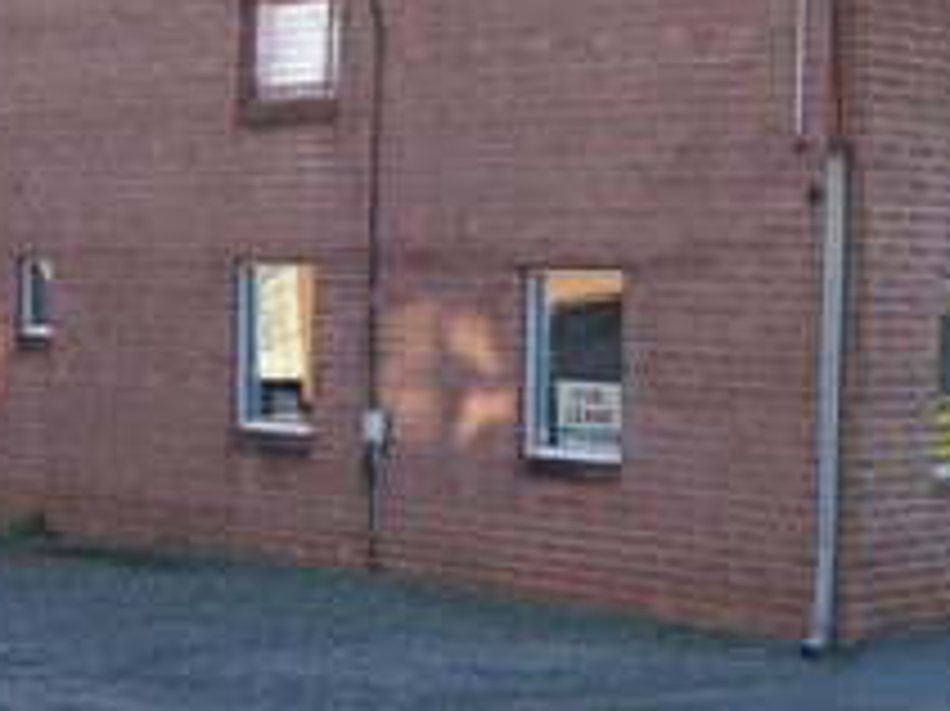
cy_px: 331
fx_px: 2469
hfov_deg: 21.6
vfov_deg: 16.4
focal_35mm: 90
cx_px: 702
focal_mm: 6.3
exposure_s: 1/160
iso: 80
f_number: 2.8
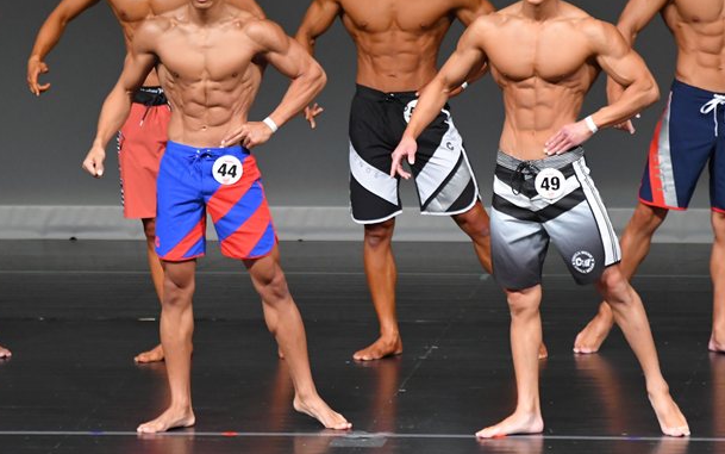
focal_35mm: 447
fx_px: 8835
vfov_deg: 2.9
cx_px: 368
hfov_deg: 4.7
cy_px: 181
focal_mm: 230
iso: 4000
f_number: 5.6
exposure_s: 1/400
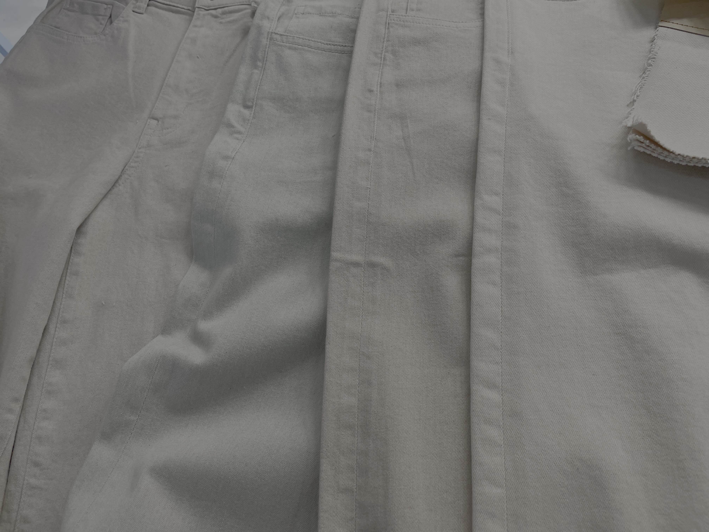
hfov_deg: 67.3
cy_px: 266
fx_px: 533
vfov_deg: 53.1
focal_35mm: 26
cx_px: 354
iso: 80
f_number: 1.6
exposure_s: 1/100
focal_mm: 4.2
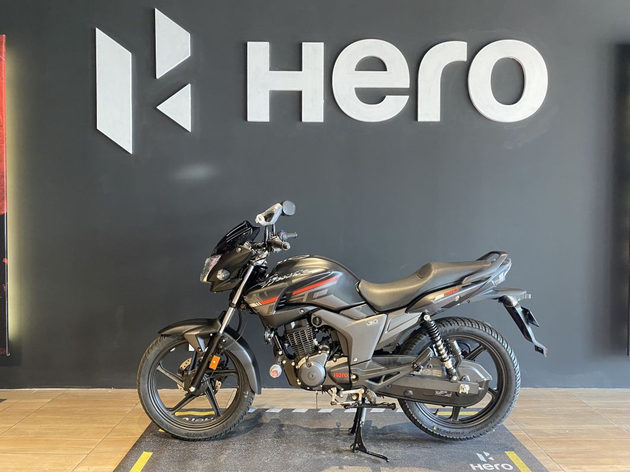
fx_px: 473
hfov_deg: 67.3
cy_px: 236
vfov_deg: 53.1
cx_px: 315
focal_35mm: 26
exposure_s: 1/60
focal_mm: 4.25
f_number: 1.8
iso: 200
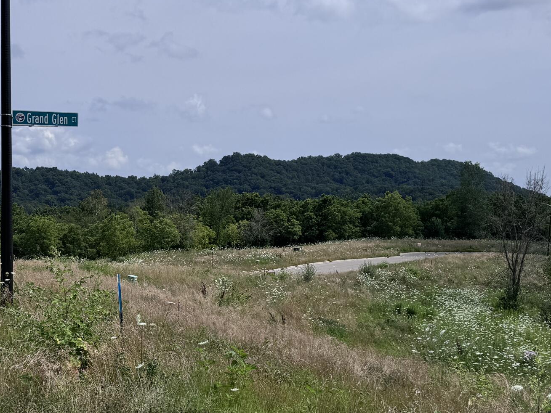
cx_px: 123
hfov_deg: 34.0
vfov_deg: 26.2
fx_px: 876
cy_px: 321
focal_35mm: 55
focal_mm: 6.76
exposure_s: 1/9009
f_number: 1.78
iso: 80
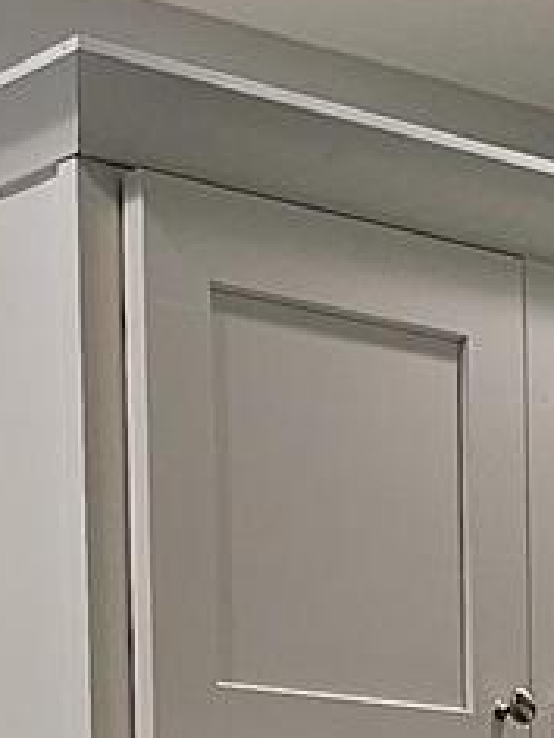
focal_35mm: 150
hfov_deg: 9.3
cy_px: 1504
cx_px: -570
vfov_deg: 11.7
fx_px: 3201
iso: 100
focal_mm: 6.3
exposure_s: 1/120
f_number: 1.7
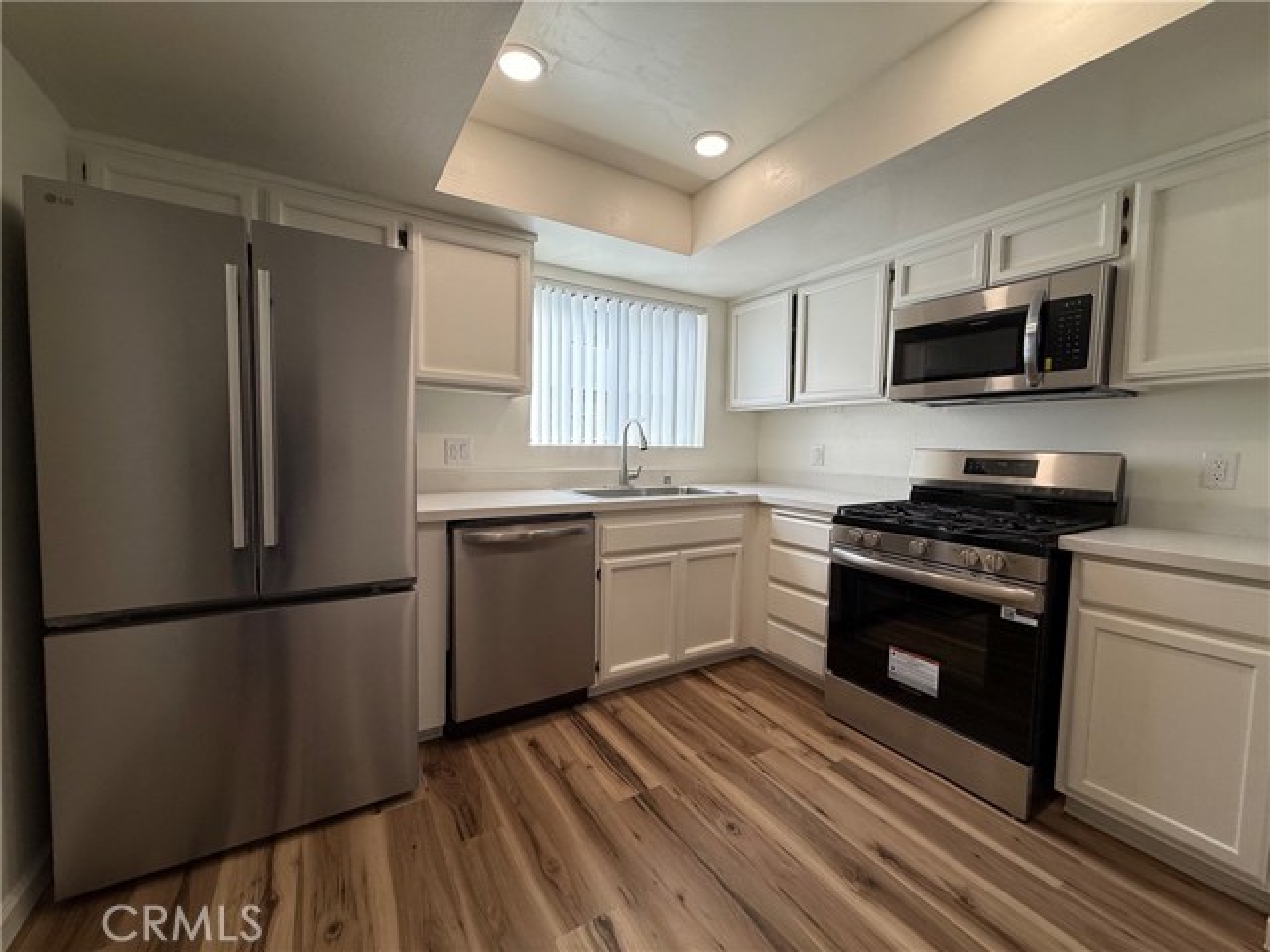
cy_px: 476
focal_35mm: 14
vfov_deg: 85.7
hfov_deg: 102.1
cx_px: 635
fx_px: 514
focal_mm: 2.22
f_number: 2.2
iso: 64
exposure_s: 1/274
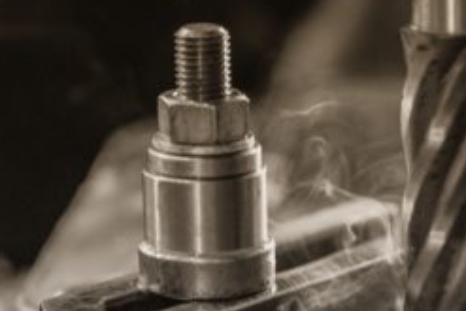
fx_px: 2681
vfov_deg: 6.6
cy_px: 318
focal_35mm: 207
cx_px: 458
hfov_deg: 9.9
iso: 500
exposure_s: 1/125
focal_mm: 50
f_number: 1.4
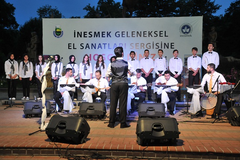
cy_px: 80
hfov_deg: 49.6
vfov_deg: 34.1
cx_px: 120
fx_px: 260
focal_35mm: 39
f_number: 3.8
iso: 800
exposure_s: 1/60
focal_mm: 26
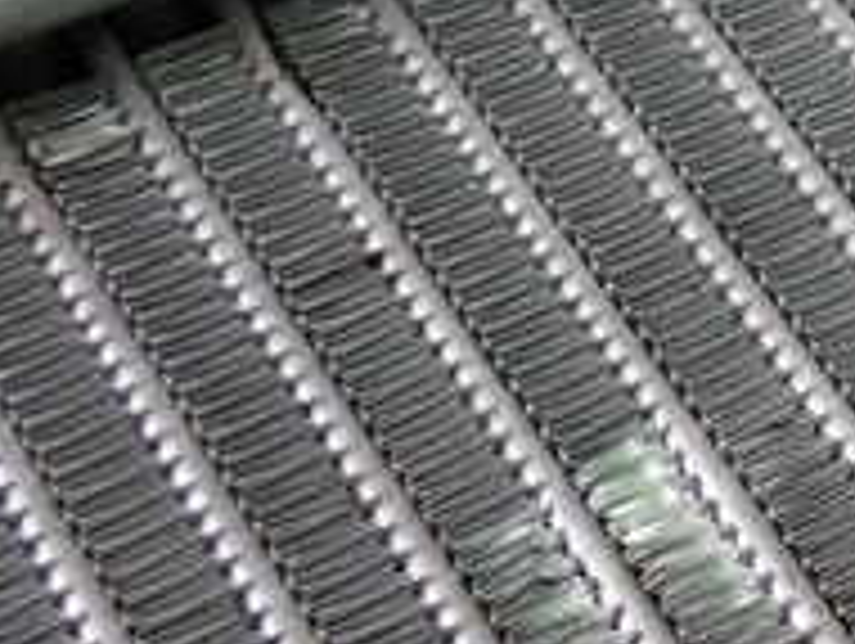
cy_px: 239
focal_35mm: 120
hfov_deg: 15.2
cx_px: 1264
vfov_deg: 12.4
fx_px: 2968
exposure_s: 1/125
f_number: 2.7
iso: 400
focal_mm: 6.83
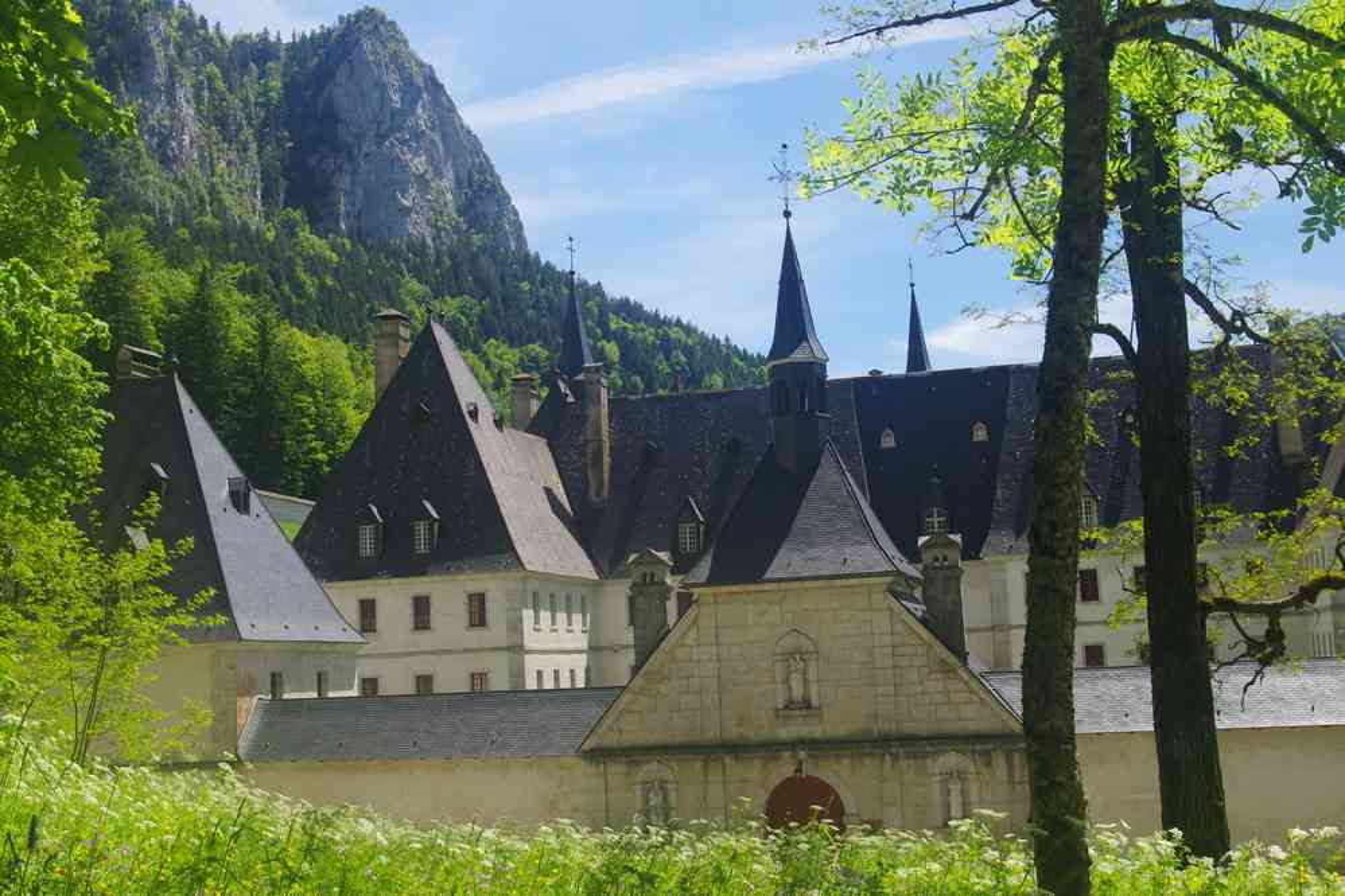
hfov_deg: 40.0
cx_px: 672
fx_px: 1849
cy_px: 448
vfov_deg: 27.3
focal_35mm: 50
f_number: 10
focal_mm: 33
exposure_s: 1/60
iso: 200
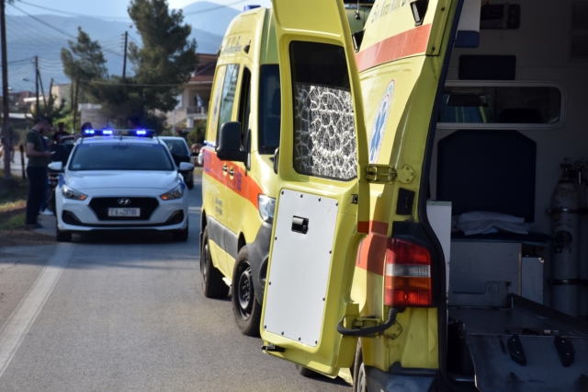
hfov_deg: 17.1
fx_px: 1959
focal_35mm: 120
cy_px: 196
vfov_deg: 11.4
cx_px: 294
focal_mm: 80
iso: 500
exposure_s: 1/1250
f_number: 9
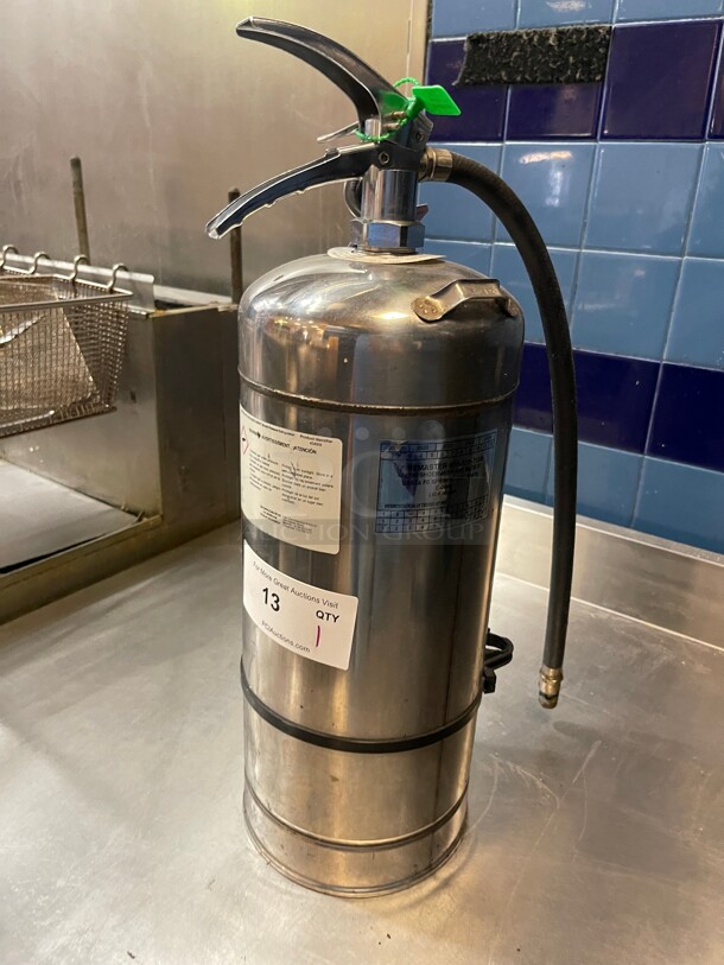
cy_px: 482
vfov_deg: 67.3
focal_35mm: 26
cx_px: 362
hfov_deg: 53.1
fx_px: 725
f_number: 1.6
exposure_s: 1/60
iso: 500
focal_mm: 5.1
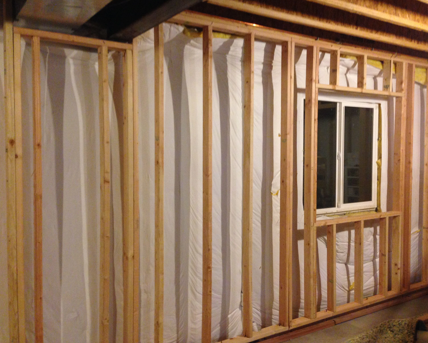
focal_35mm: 35
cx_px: 228
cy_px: 169
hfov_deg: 51.5
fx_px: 443
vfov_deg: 42.2
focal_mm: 4.12
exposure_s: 1/20
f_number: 2.4
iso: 320
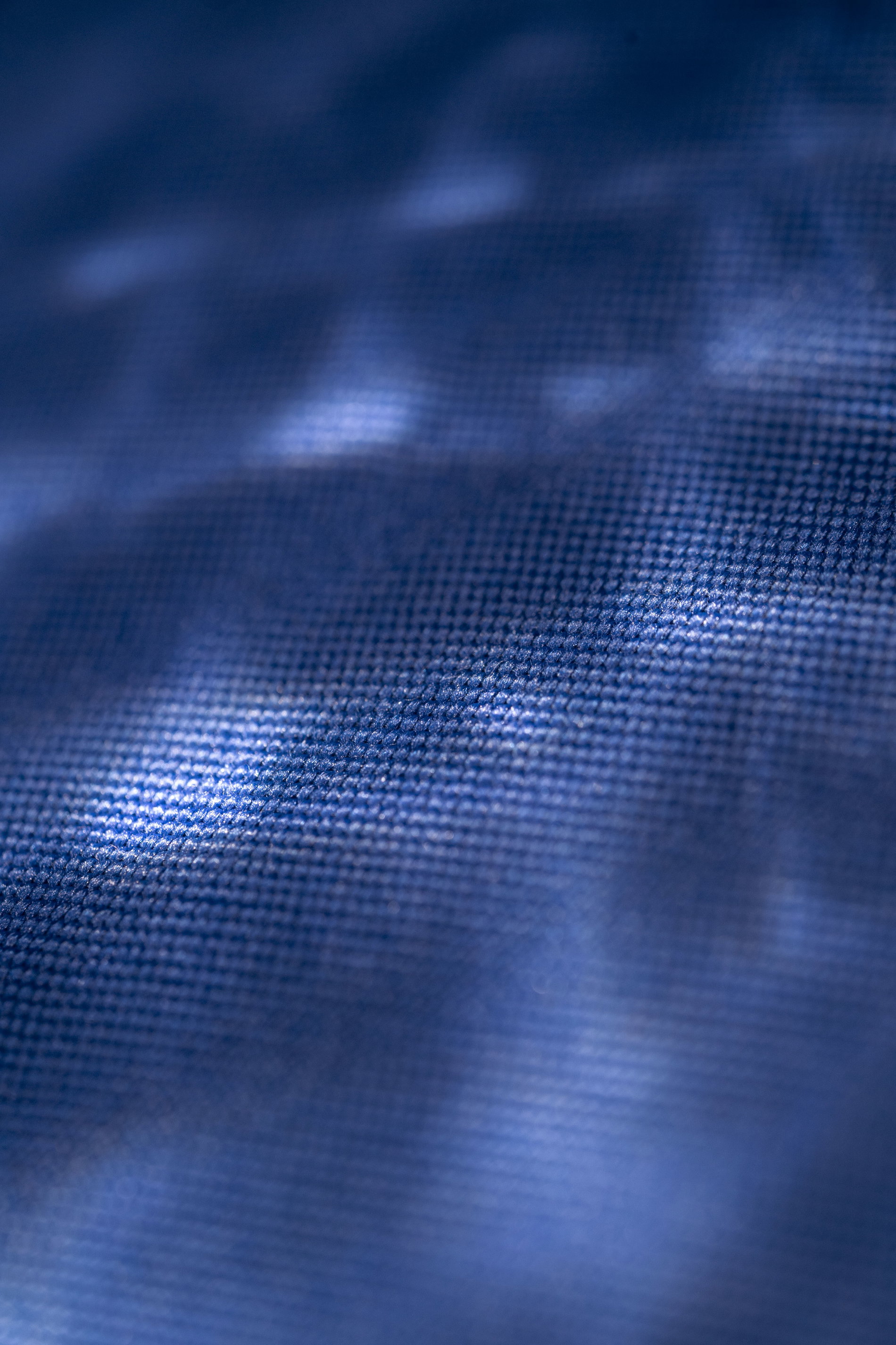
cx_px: 448
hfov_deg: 15.2
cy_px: 672
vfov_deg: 22.6
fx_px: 3360
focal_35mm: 90
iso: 1000
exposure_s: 1/125
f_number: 5.6
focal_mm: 90
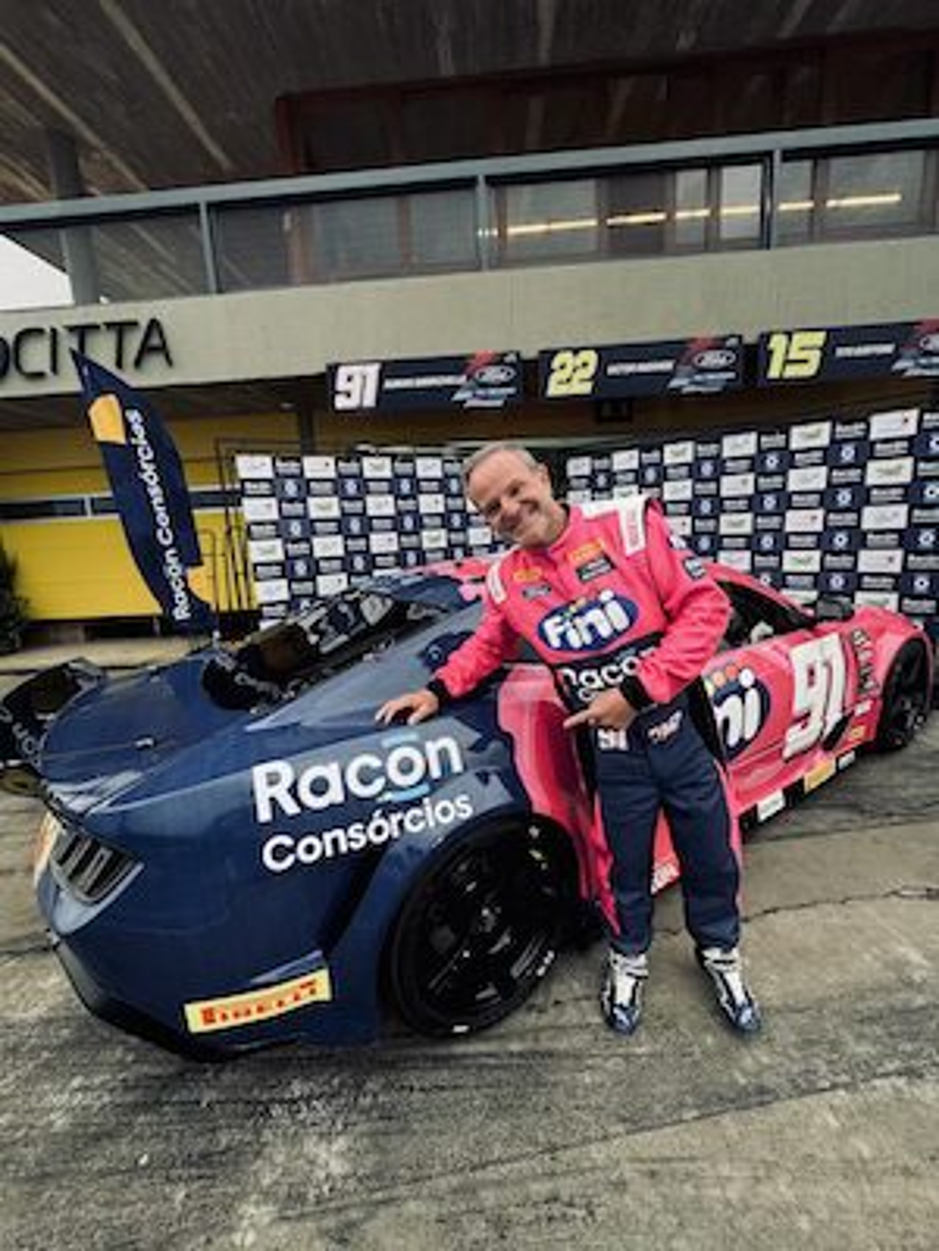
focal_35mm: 14
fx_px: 506
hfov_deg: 85.7
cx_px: 470
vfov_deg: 102.1
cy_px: 626
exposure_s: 1/99
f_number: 2.2
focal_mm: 2.22
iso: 200
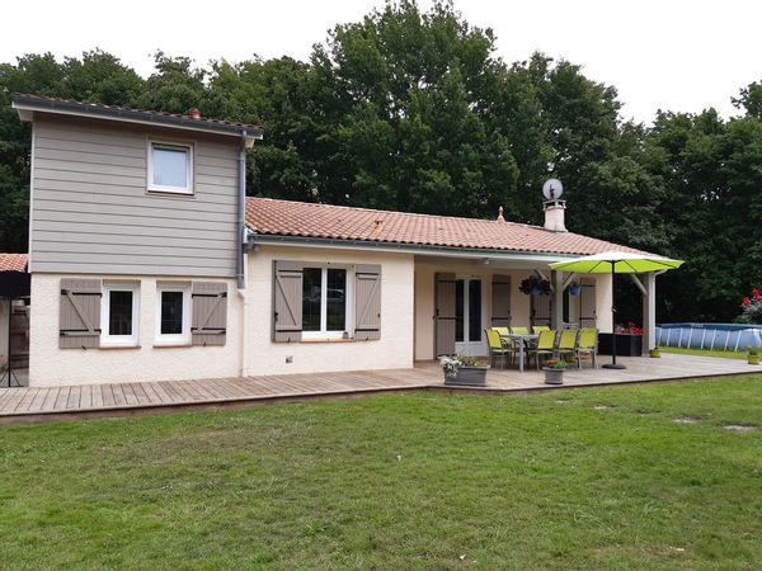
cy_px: 286
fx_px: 572
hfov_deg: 67.3
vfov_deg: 53.1
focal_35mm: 26
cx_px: 381
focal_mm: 3.92
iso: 40
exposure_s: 1/1012
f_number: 1.7
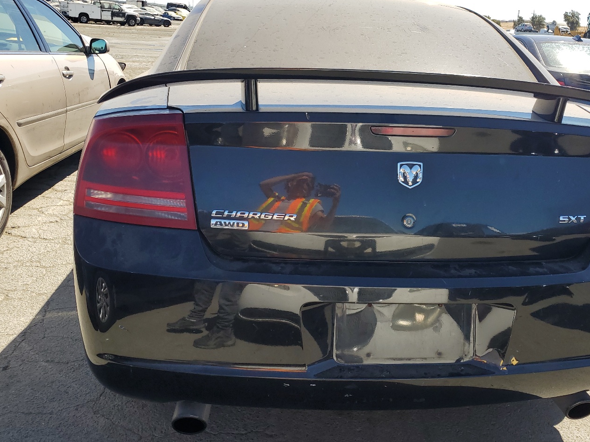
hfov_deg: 55.0
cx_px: 348
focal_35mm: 33
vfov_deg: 42.9
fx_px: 562
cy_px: 209
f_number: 1.5
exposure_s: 1/1667
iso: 50
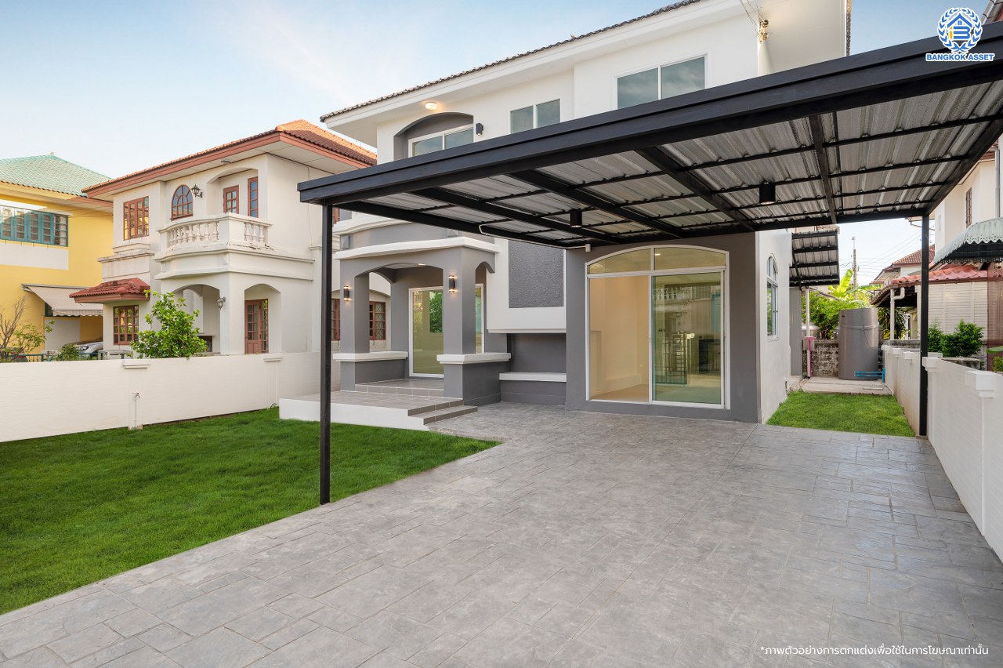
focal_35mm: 20
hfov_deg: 85.5
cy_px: 334
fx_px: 543
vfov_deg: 63.2
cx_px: 502
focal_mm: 19.5
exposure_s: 1/80
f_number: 5.6
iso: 100
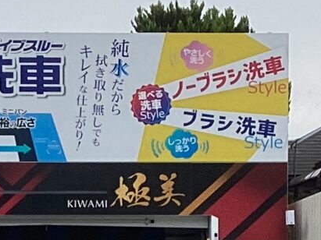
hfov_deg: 10.2
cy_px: 433
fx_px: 1789
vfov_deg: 7.5
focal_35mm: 193
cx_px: 76
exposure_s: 1/947
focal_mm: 3.3
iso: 25
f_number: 2.4
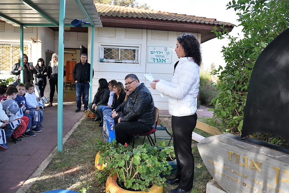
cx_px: 144
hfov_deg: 73.7
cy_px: 96
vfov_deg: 53.2
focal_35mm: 24
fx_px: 193
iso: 200
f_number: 3.5
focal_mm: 24
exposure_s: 1/250
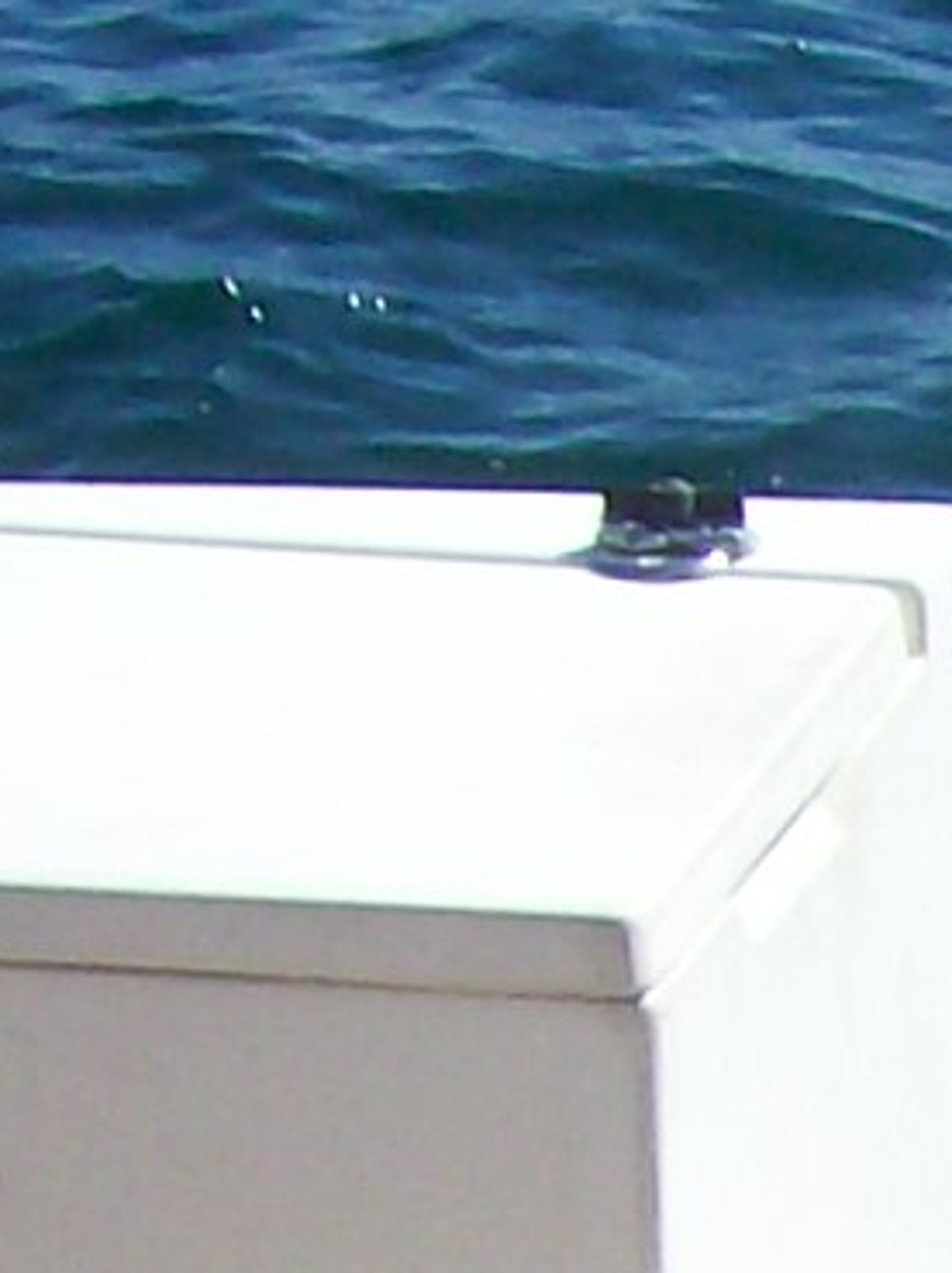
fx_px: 8265
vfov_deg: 8.4
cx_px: 2356
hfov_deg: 6.3
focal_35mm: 225
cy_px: 2567
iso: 80
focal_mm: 6
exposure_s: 1/775
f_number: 4.8
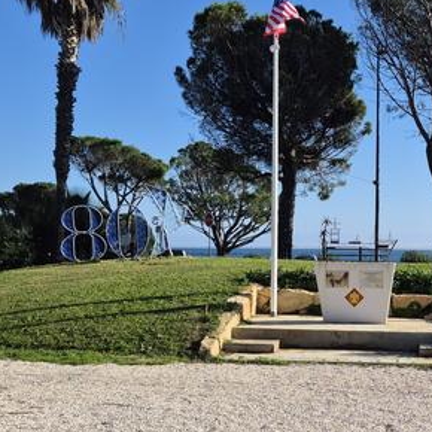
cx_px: 331
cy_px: 243
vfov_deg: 30.5
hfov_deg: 30.0
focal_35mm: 56
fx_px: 791
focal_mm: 5.4
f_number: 1.8
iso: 25
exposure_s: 1/2232
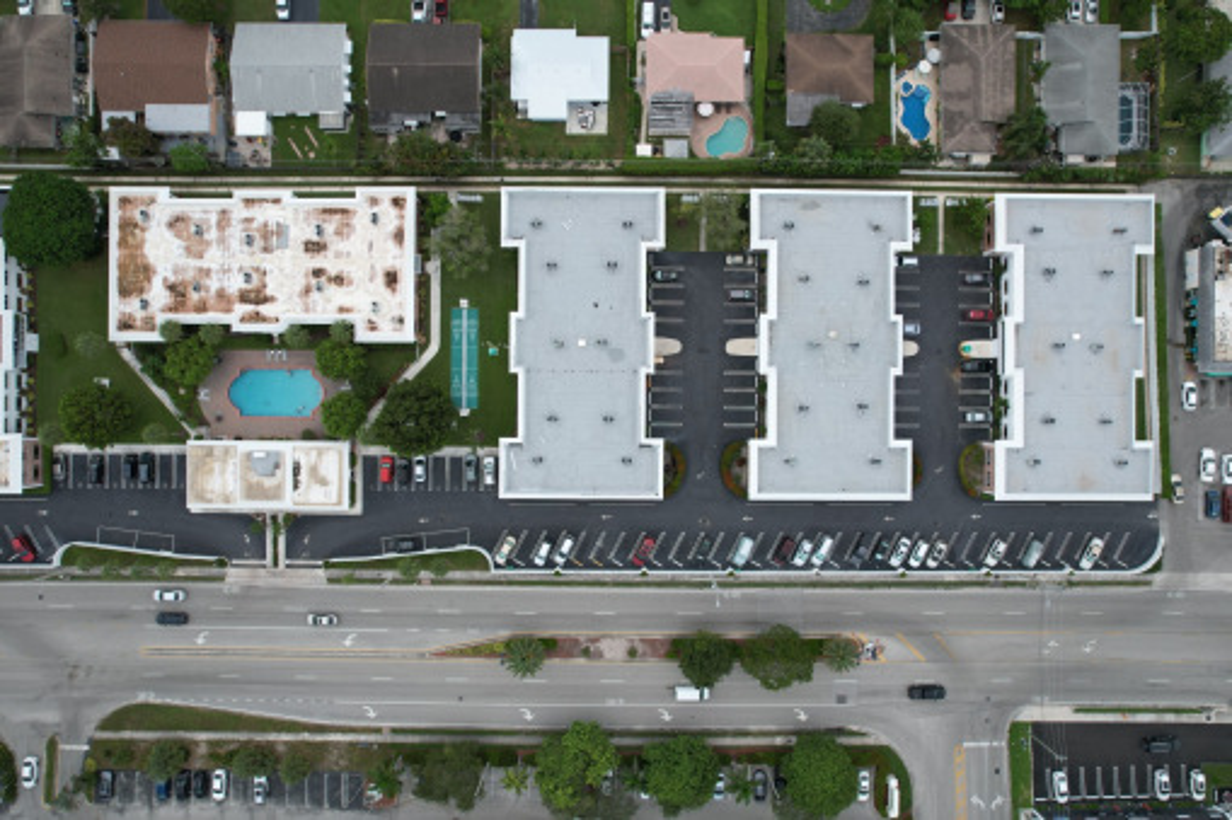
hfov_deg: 78.6
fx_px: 753
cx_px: 616
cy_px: 410
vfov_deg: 57.2
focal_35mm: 22
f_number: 2.8
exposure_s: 1/640
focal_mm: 8.38
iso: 100
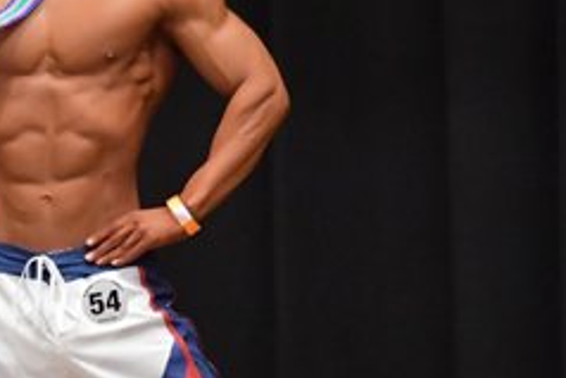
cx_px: 54
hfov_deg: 2.6
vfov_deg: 1.8
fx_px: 12270
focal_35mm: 780
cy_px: 309
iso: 6400
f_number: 5.6
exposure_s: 1/400
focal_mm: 160
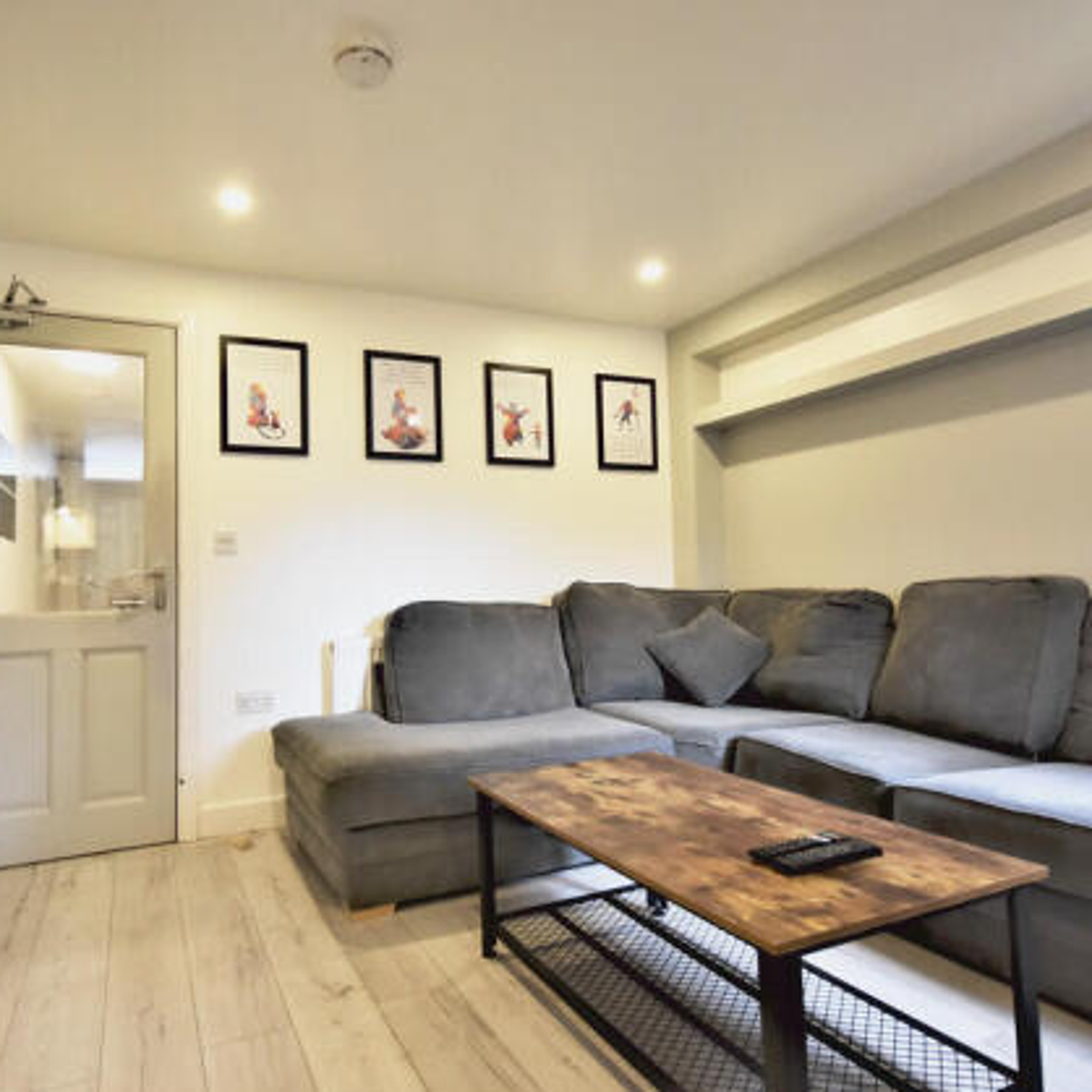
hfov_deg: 74.4
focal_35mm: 20
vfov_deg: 74.8
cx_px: 466
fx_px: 714
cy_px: 550
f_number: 4
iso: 1100
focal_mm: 10
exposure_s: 1/60
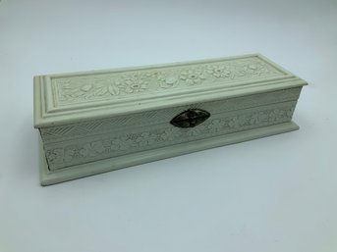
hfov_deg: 61.7
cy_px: 126
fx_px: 282
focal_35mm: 29
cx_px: 168
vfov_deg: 48.2
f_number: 1.8
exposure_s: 1/509
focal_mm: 3
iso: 16
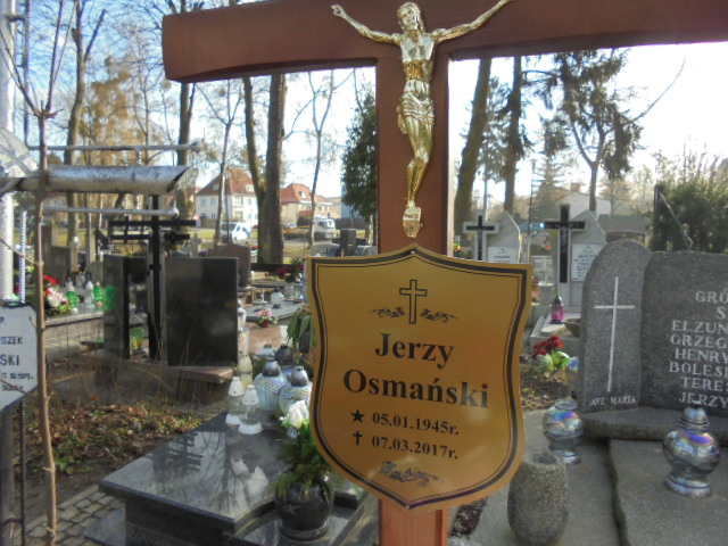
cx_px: 364
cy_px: 273
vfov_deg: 53.1
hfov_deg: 67.3
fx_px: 547
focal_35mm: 26
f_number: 3.5
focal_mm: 4.6
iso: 100
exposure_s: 1/250
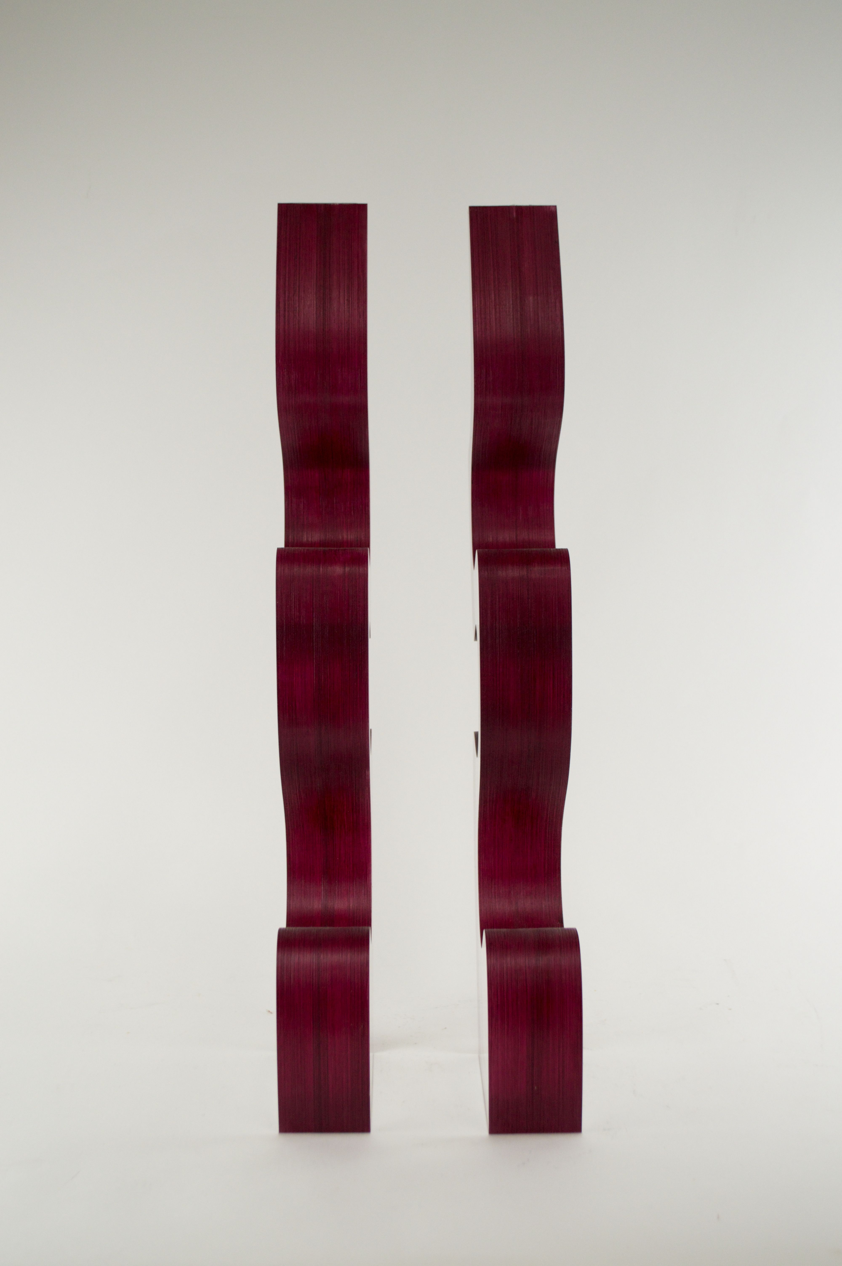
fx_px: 1582
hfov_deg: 29.8
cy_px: 633
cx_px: 421
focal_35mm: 45
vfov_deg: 43.6
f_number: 5
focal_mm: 30
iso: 400
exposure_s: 1/100
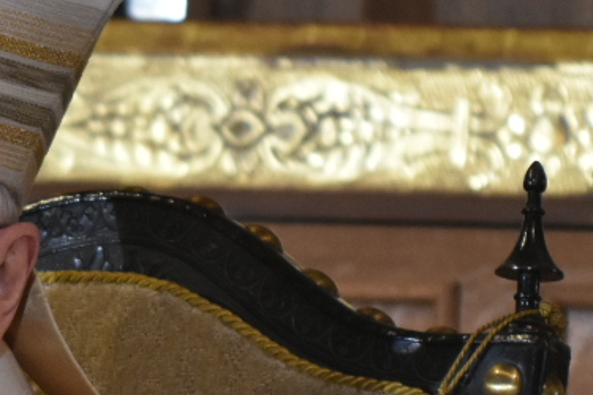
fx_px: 21346
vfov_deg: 1.1
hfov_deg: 1.6
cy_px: 275
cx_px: -125
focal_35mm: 1296
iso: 2000
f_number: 2.8
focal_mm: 200
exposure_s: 1/250
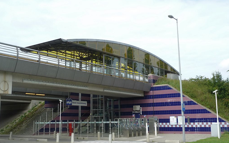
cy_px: 70
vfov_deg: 28.6
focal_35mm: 45
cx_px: 115
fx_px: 281
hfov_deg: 44.4
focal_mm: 6.9
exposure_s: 1/250
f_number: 4
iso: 80
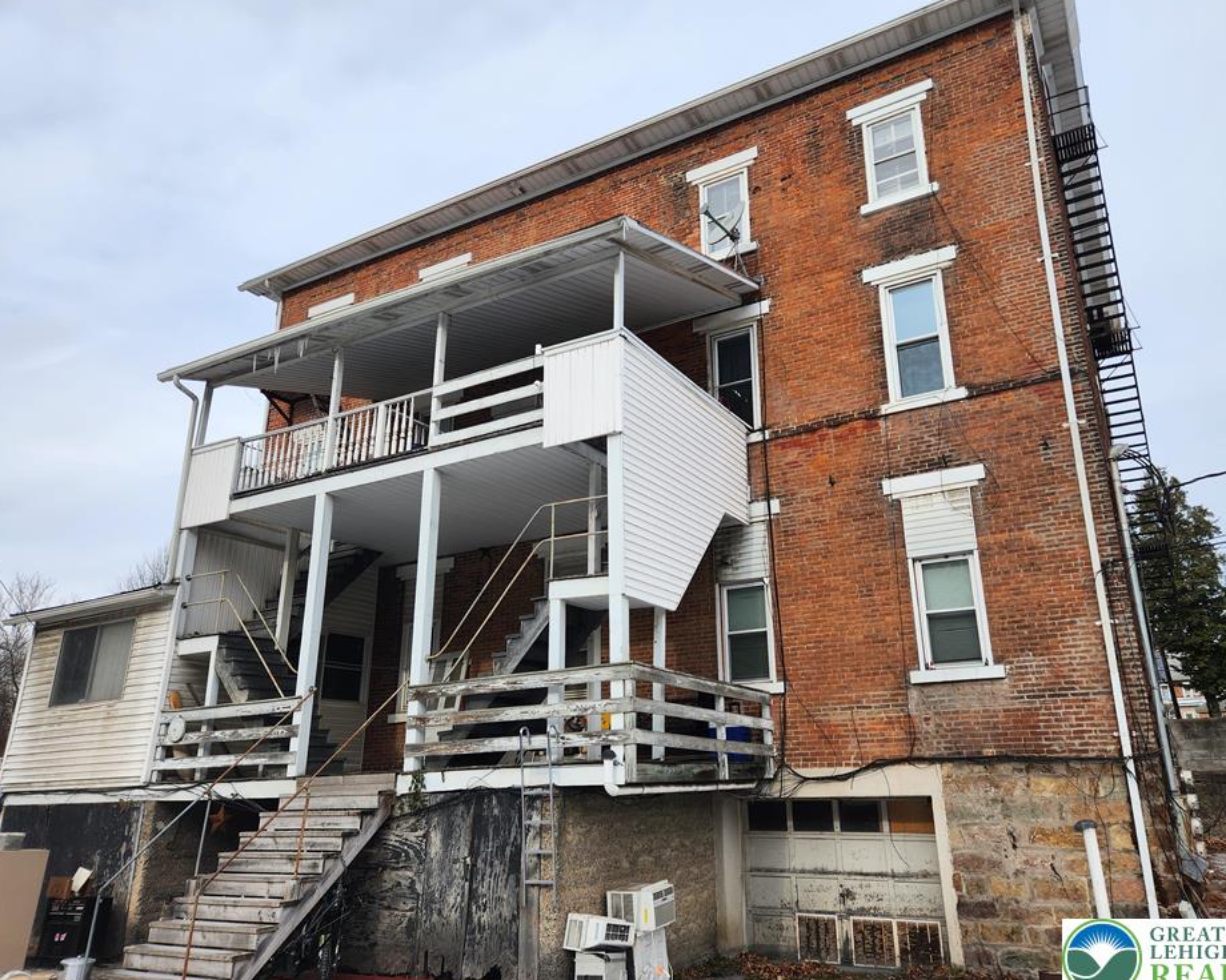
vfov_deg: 56.8
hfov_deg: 68.0
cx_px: 652
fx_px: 907
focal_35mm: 25
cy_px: 497
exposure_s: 1/997
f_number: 1.8
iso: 20
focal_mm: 5.4
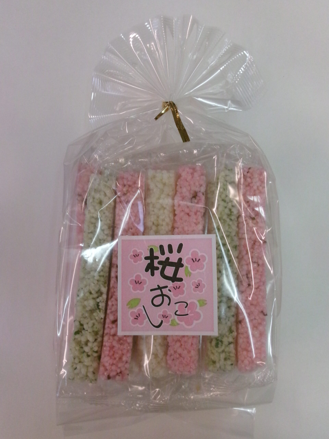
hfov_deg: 33.6
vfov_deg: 43.9
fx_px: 545
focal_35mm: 43
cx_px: 164
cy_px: 220
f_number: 4.7
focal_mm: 7.8
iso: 800
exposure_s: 1/100
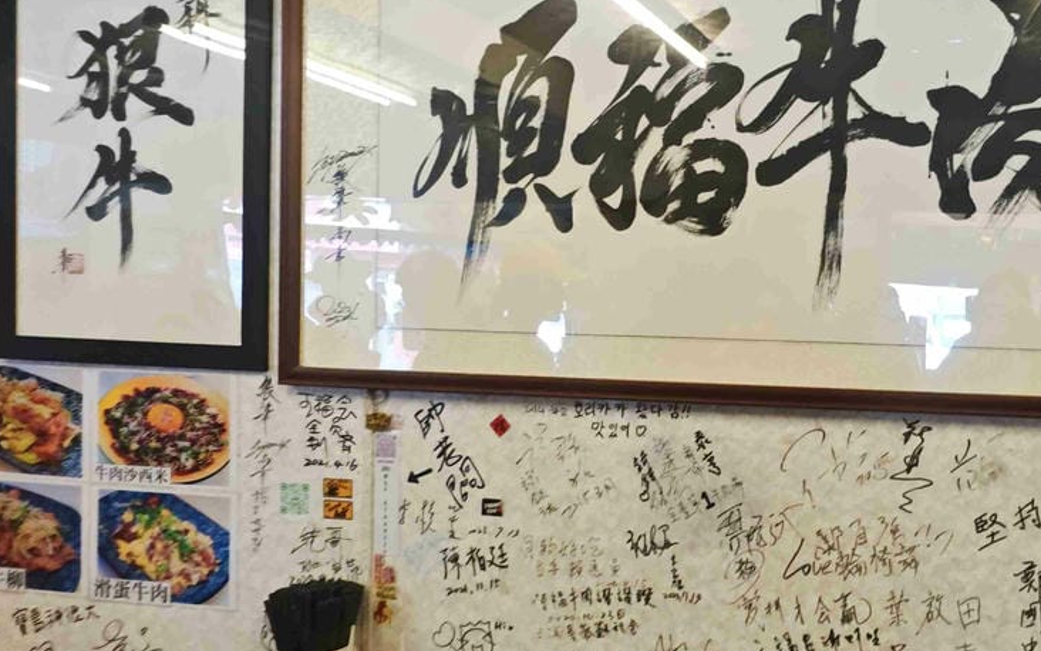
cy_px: 334
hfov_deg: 54.4
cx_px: 823
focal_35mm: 33
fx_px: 937
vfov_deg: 38.3
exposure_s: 1/60
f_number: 1.8
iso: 200
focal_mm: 2.03
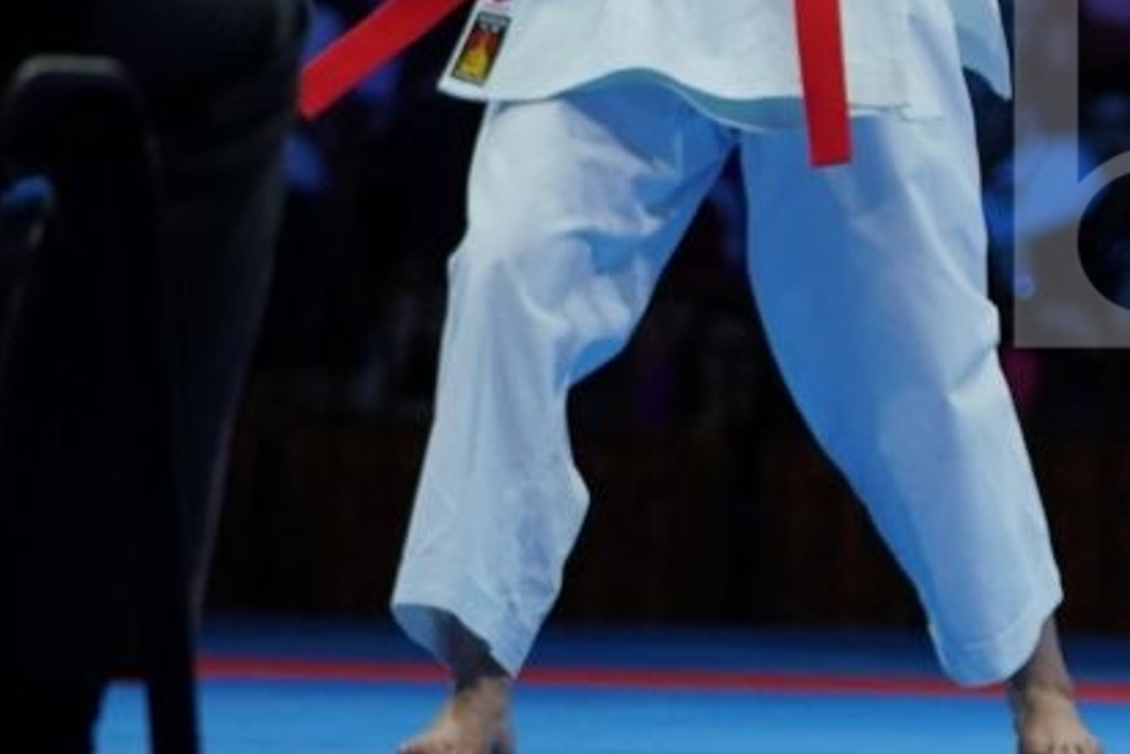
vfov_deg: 3.3
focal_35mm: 415
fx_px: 13030
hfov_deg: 4.9
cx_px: 2200
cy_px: 99
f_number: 2.8
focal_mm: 95
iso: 500
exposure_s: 1/500
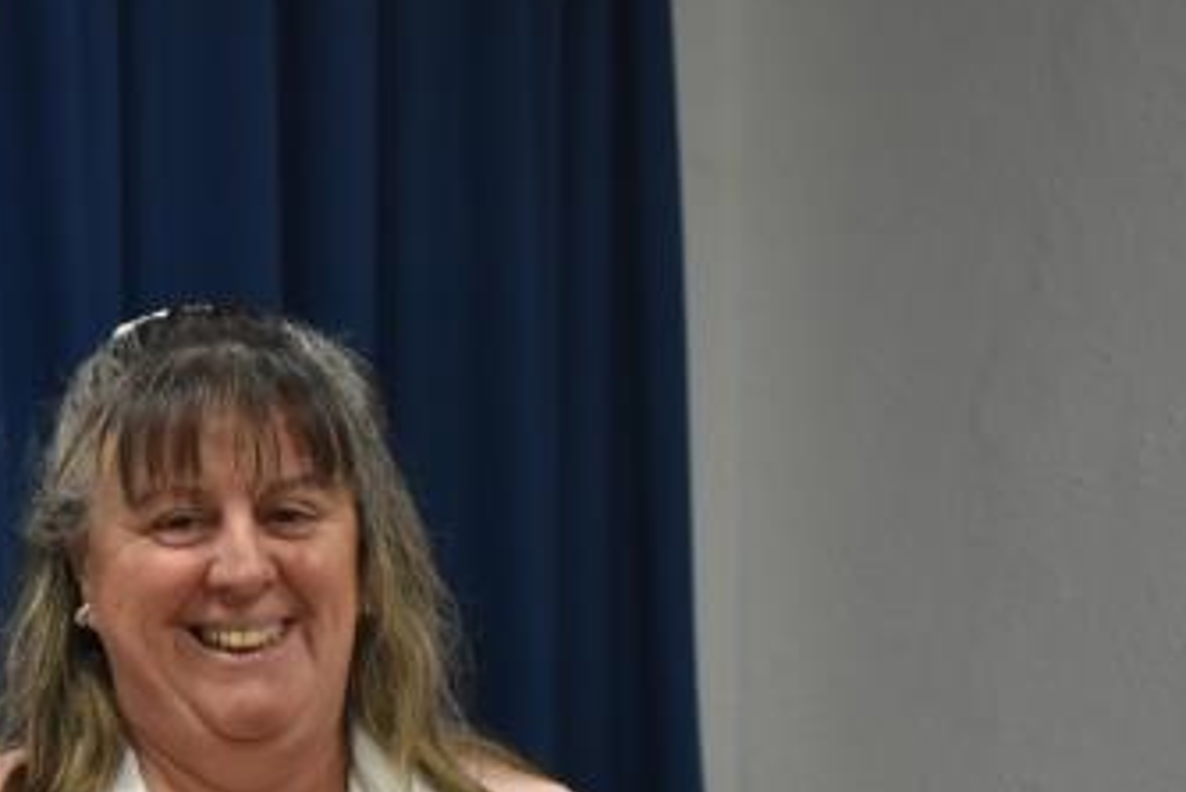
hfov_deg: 10.3
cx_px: -565
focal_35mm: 193
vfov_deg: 7.1
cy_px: 964
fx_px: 6361
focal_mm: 42
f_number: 5.6
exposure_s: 1/125
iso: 1600
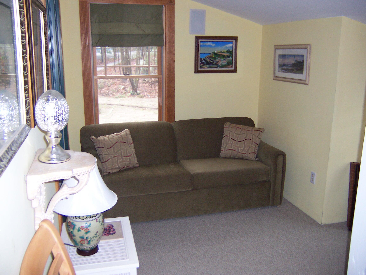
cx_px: 183
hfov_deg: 55.4
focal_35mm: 33
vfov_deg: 42.9
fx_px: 349
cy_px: 138
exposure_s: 1/60
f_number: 2.4
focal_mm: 5.5
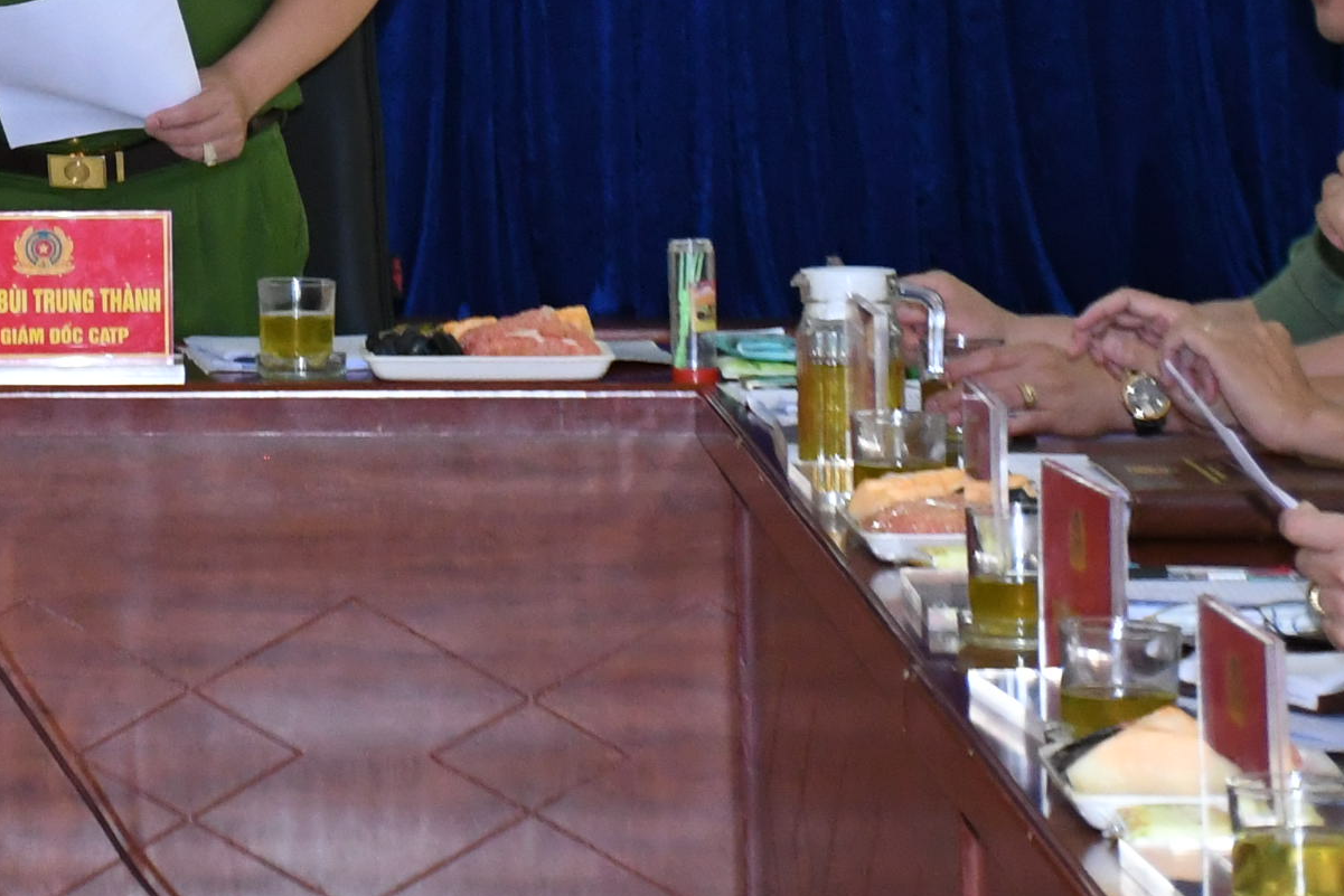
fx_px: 8764
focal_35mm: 235
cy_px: -405
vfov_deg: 5.8
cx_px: 4
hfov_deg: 8.7
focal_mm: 45
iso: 2000
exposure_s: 1/200
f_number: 4.5
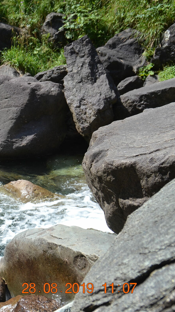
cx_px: -55
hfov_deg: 16.9
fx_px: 553
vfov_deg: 31.4
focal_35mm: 67
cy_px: 154
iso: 100
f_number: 7.1
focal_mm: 28
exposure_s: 1/200
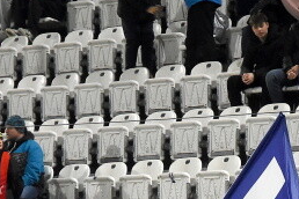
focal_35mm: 385
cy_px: 322
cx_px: 184
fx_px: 3197
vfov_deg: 3.6
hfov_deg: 5.4
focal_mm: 70
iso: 2200
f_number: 4.5
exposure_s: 1/500
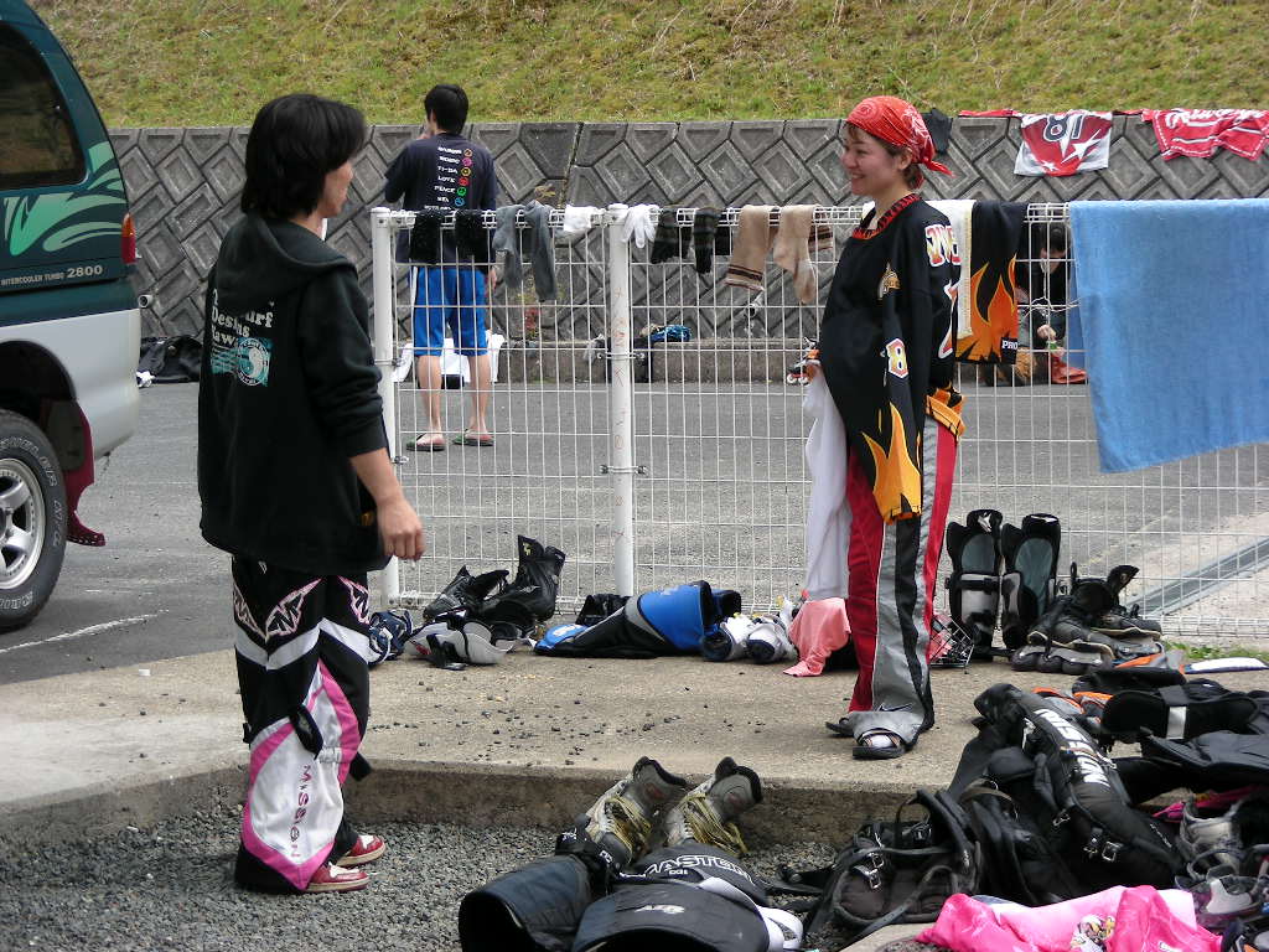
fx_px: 3629
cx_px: 634
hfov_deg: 19.8
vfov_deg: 14.9
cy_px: 476
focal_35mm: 99
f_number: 3.5
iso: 51
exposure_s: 1/59.4
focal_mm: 16.5
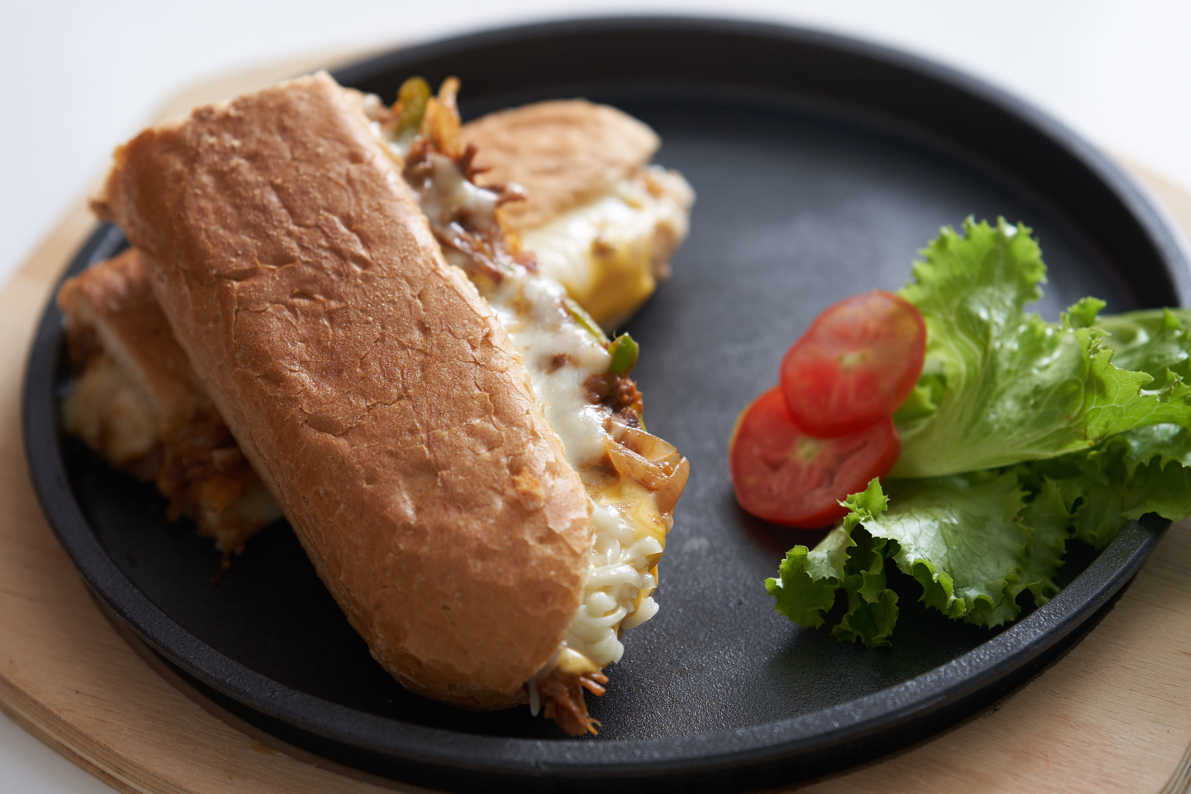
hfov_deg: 16.1
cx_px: 596
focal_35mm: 127
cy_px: 397
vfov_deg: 10.8
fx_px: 4201
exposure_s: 1/160
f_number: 2.5
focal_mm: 85
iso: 200
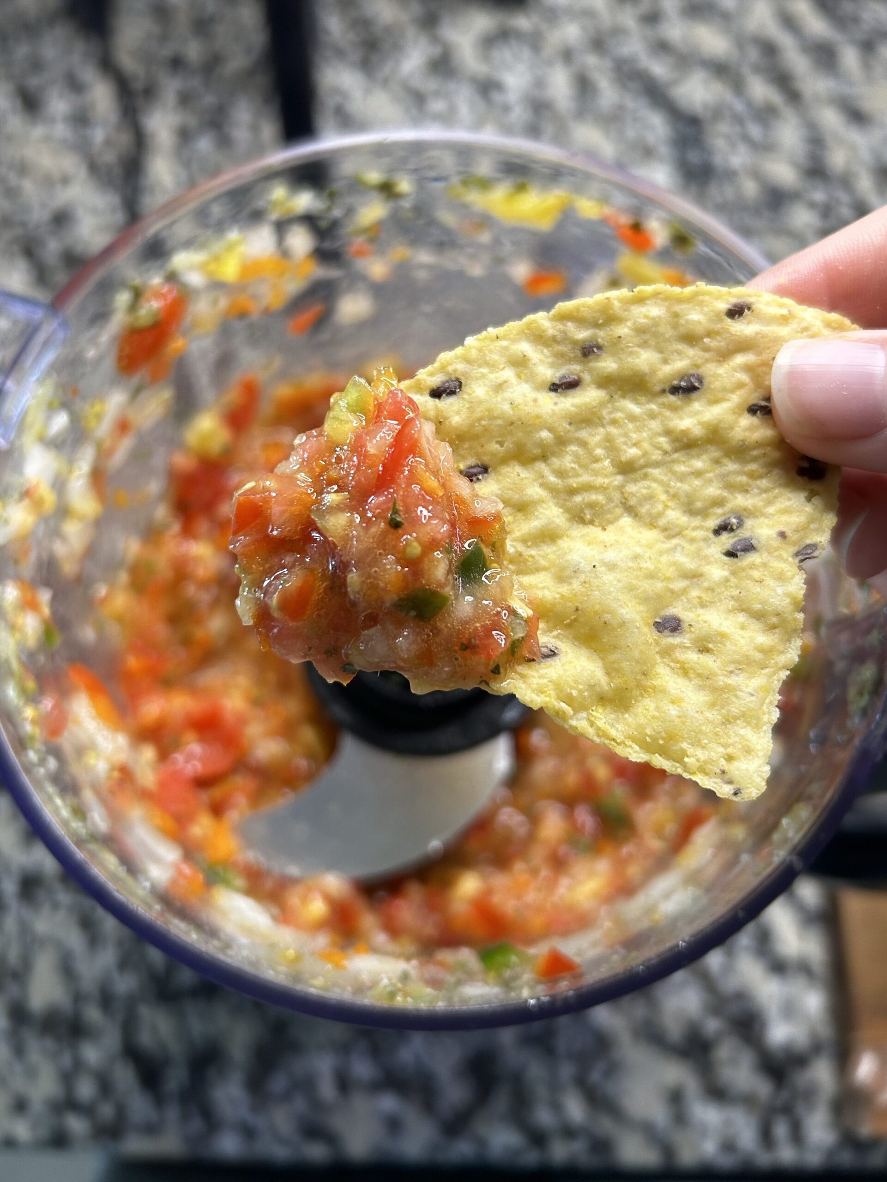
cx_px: 444
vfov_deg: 67.3
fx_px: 888
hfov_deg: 53.1
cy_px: 591
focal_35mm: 26
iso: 125
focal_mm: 5.7
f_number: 1.5
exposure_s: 1/95
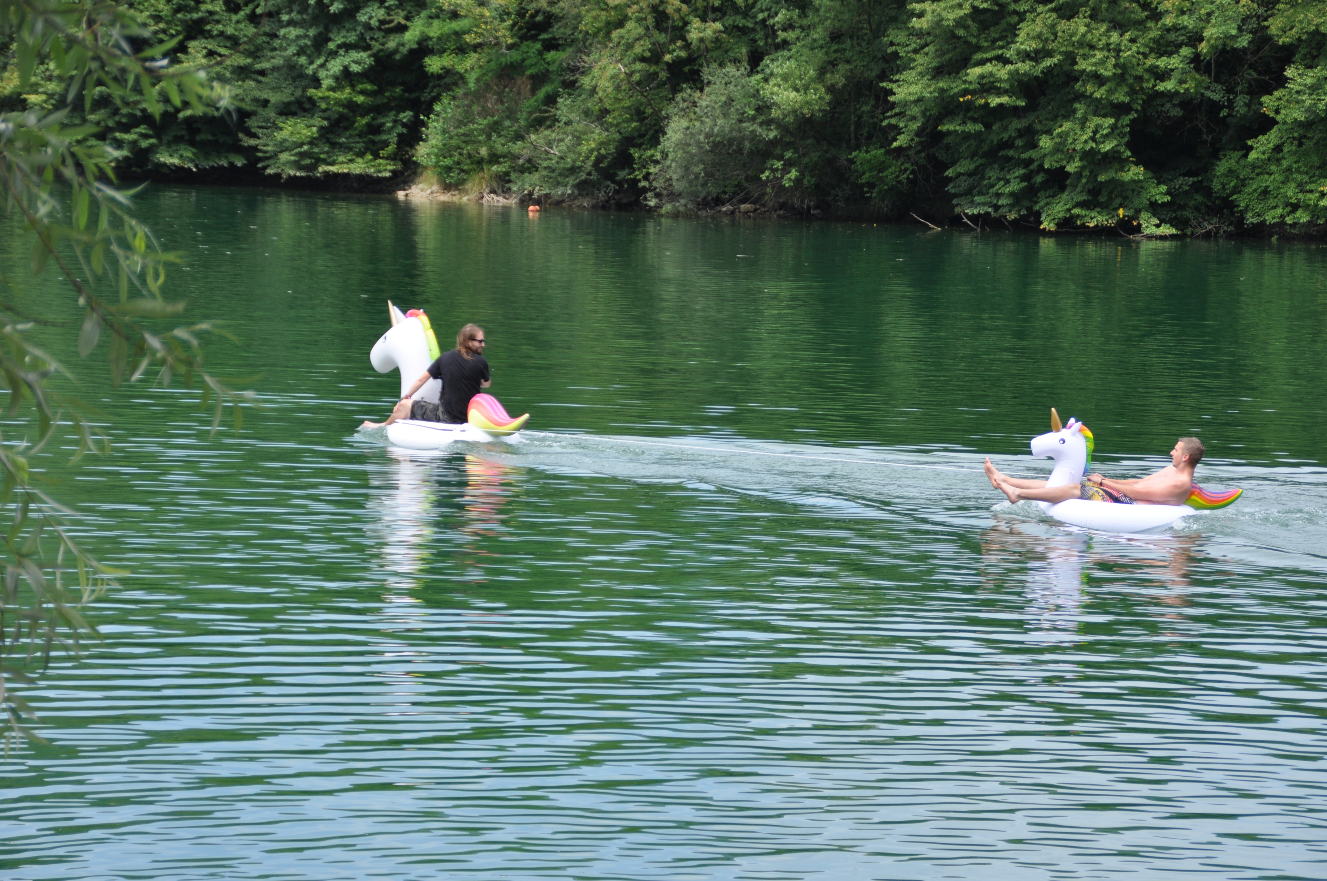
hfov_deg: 17.1
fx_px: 4418
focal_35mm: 120
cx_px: 664
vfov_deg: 11.4
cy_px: 440
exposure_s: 1/400
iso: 200
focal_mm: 80
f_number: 5.6
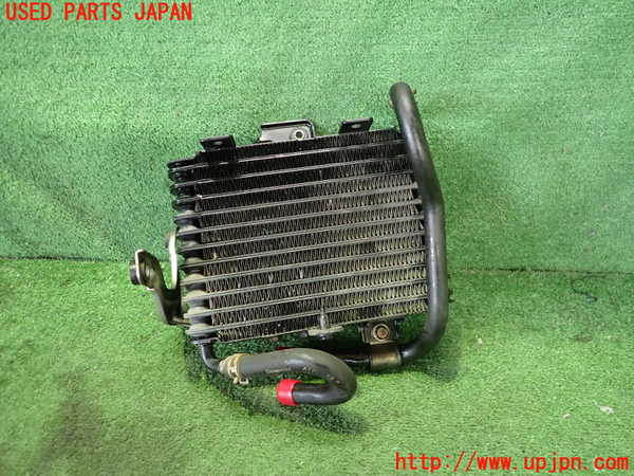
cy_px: 238
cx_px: 317
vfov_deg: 54.9
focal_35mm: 25
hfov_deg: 69.4
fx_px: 458
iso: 800
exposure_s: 1/25
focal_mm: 4.5
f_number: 2
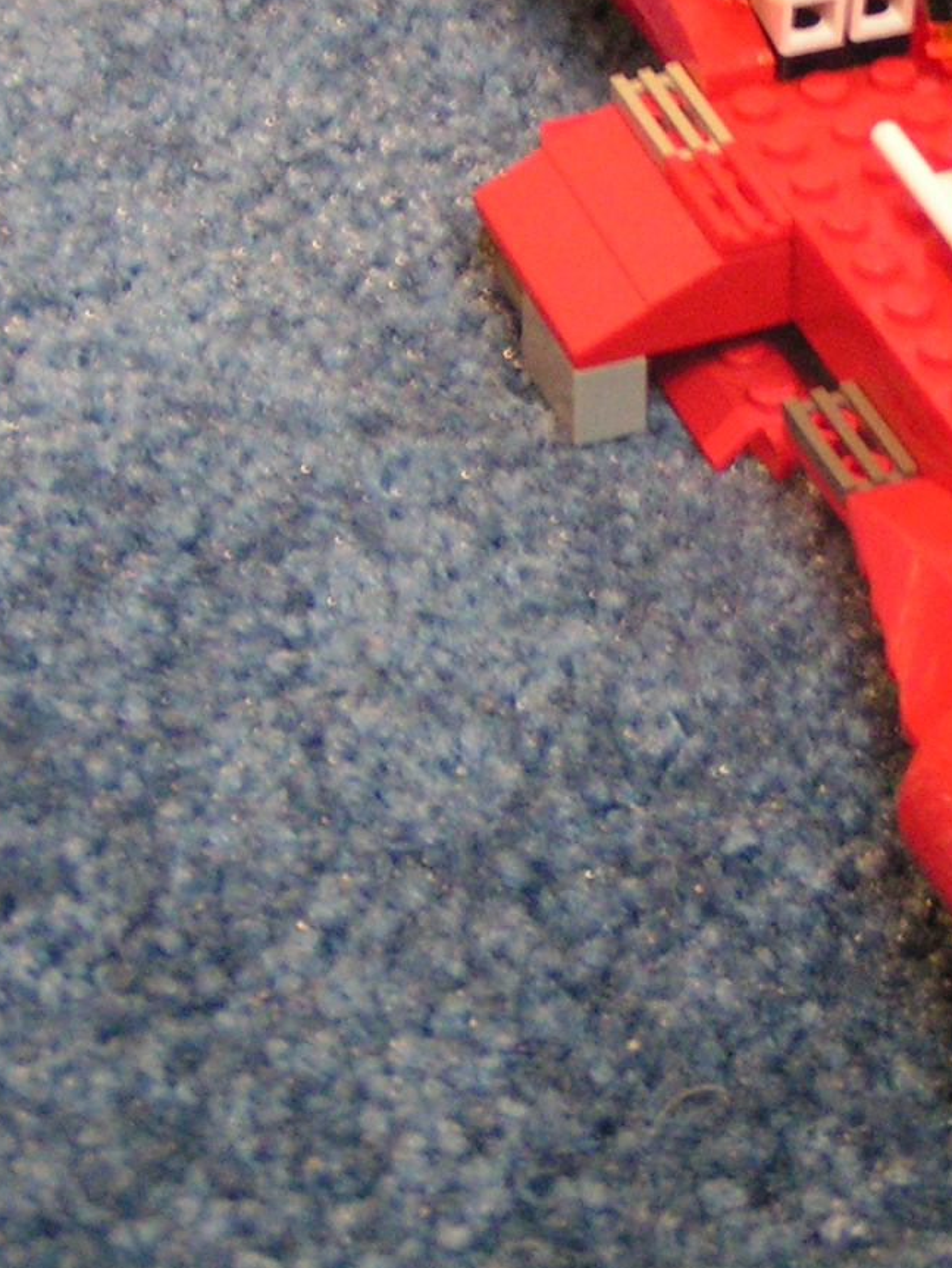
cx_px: 924
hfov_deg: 14.3
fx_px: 3737
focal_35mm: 102
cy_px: 150
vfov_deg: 18.9
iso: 200
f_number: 2.8
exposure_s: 1/6
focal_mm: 6.6
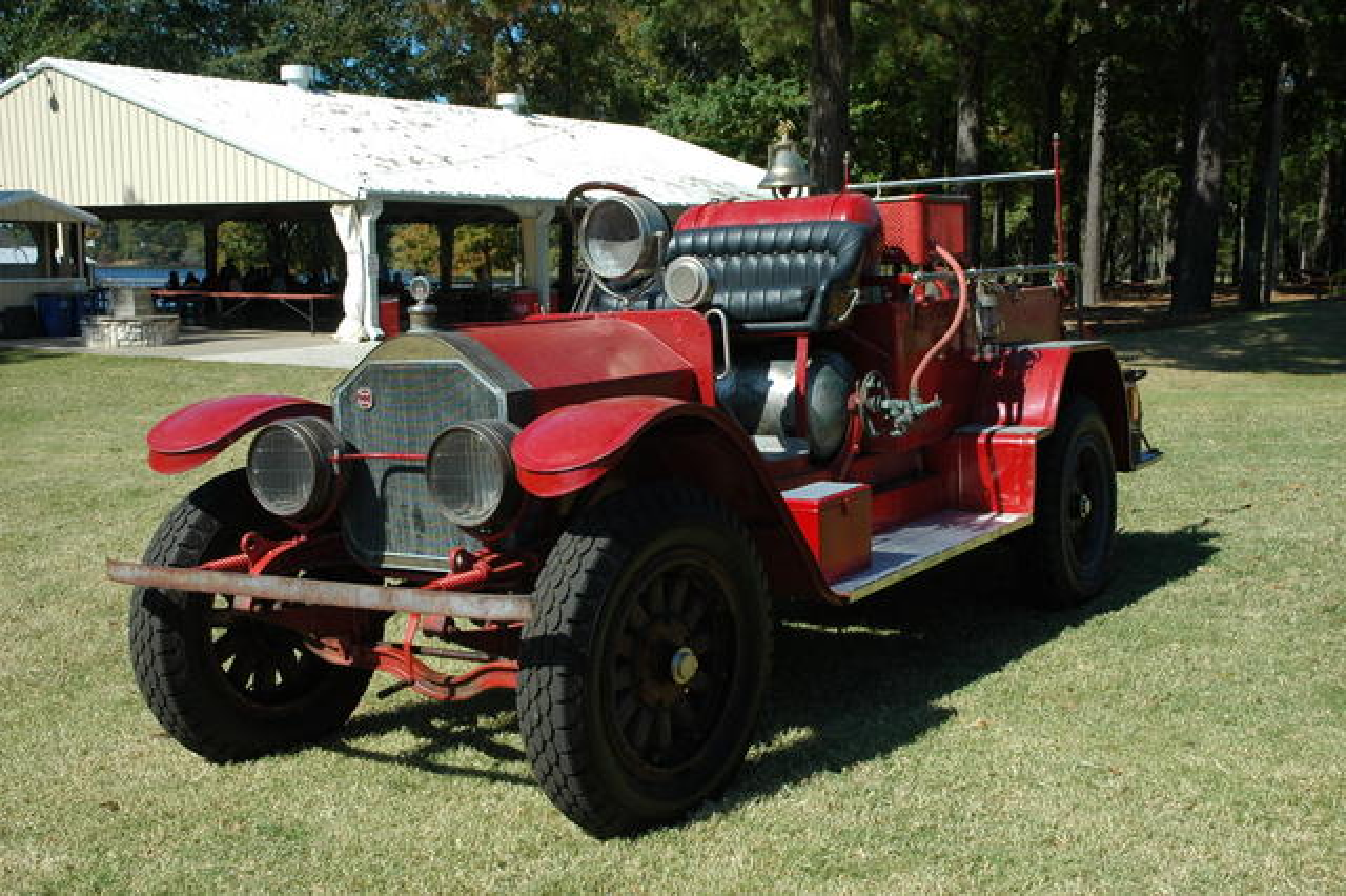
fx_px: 1513
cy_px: 448
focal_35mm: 40
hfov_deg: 47.9
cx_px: 673
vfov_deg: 33.0
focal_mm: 27
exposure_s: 1/400
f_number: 11
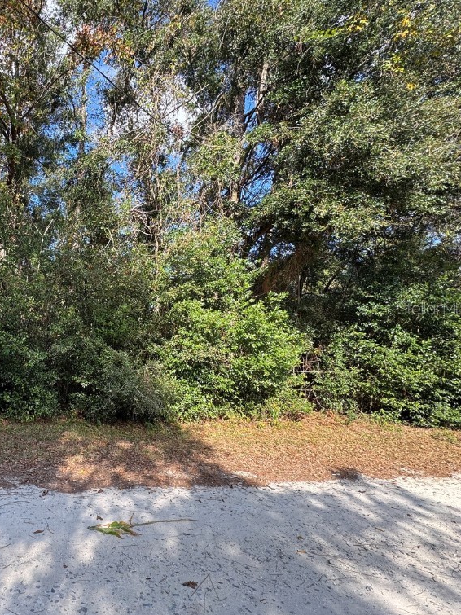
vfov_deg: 84.7
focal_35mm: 19
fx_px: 337
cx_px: 58
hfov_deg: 59.8
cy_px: 308
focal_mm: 2.22
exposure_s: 1/211
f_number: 2.2
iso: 40
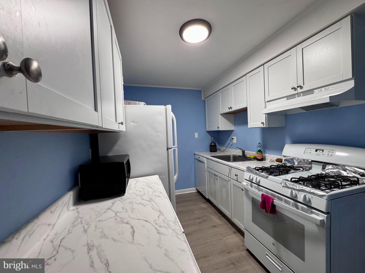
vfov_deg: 85.7
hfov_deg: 102.1
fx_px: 148
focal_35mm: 14
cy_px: 136
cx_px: 182
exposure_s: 1/60
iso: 200
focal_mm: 2.22
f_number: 2.2
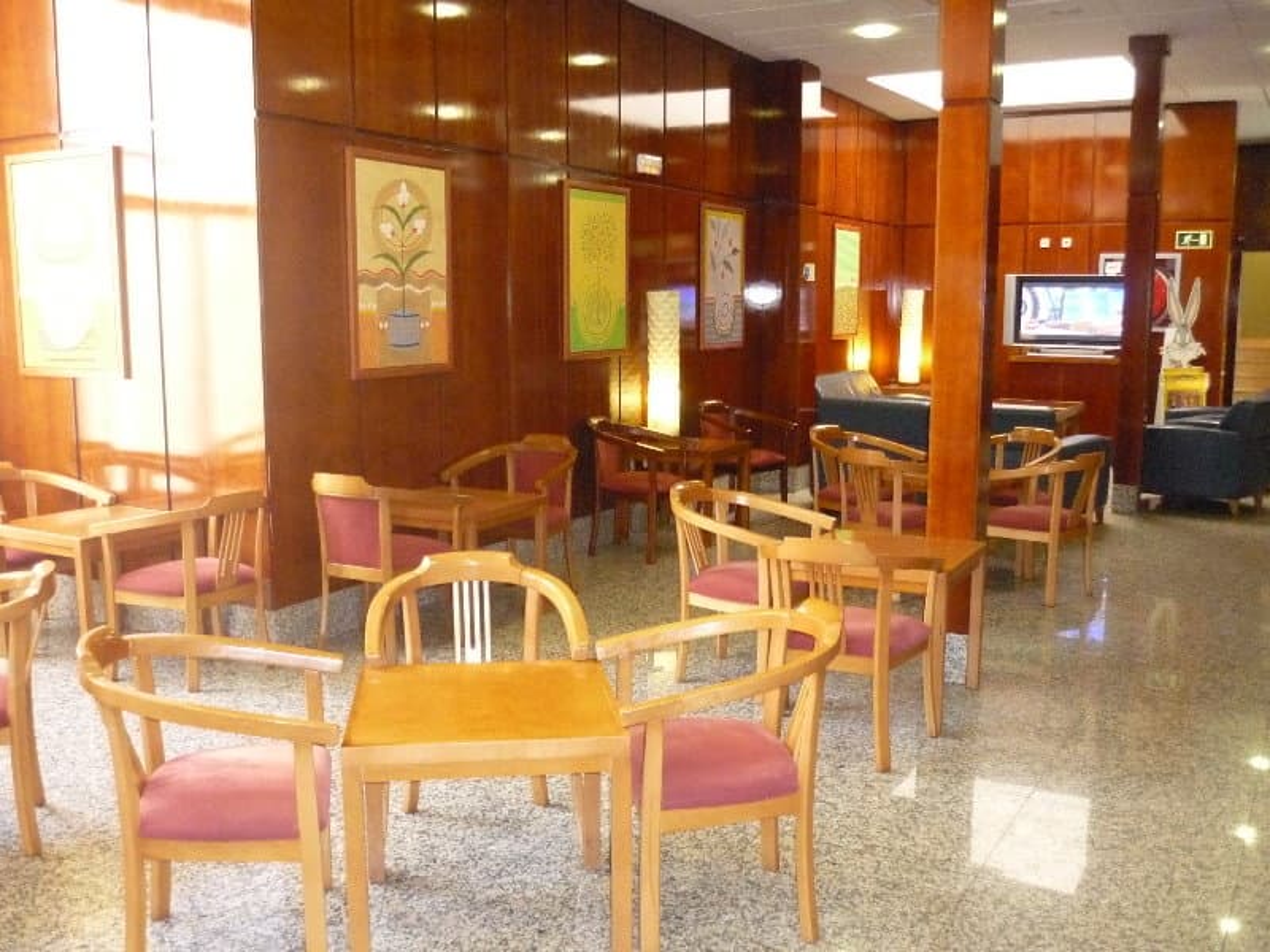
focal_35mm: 33
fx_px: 1211
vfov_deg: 42.9
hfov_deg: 55.4
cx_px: 635
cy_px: 476
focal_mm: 5.5
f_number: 2.8
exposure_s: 1/30
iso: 640
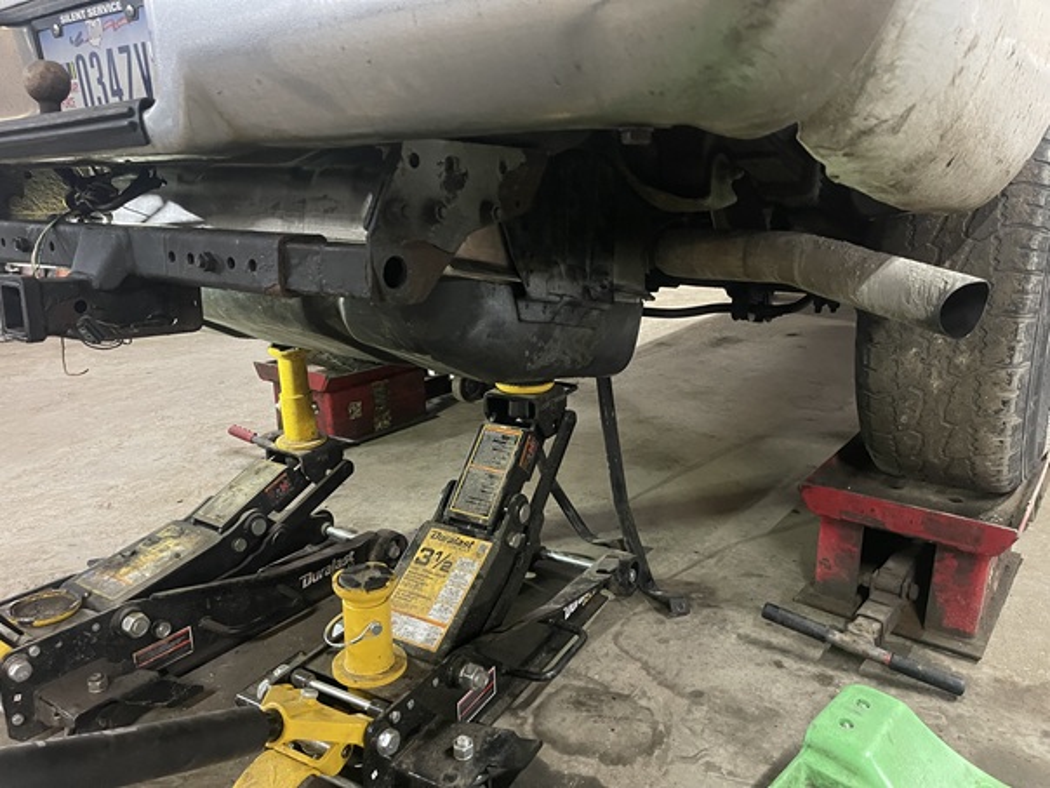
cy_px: 394
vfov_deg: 54.9
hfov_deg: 69.4
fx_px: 758
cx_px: 525
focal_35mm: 25
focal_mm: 5.1
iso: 640
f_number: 1.6
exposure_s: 1/30
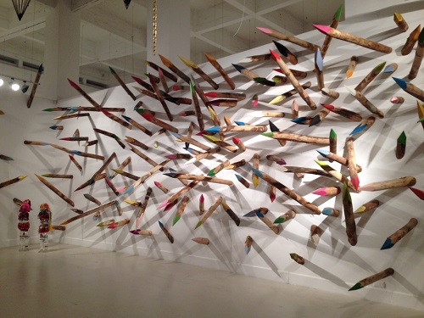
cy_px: 159
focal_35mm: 35
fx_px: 429
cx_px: 212
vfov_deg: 40.7
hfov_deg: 52.6
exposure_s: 1/20
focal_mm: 4.28
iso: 80
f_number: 2.4
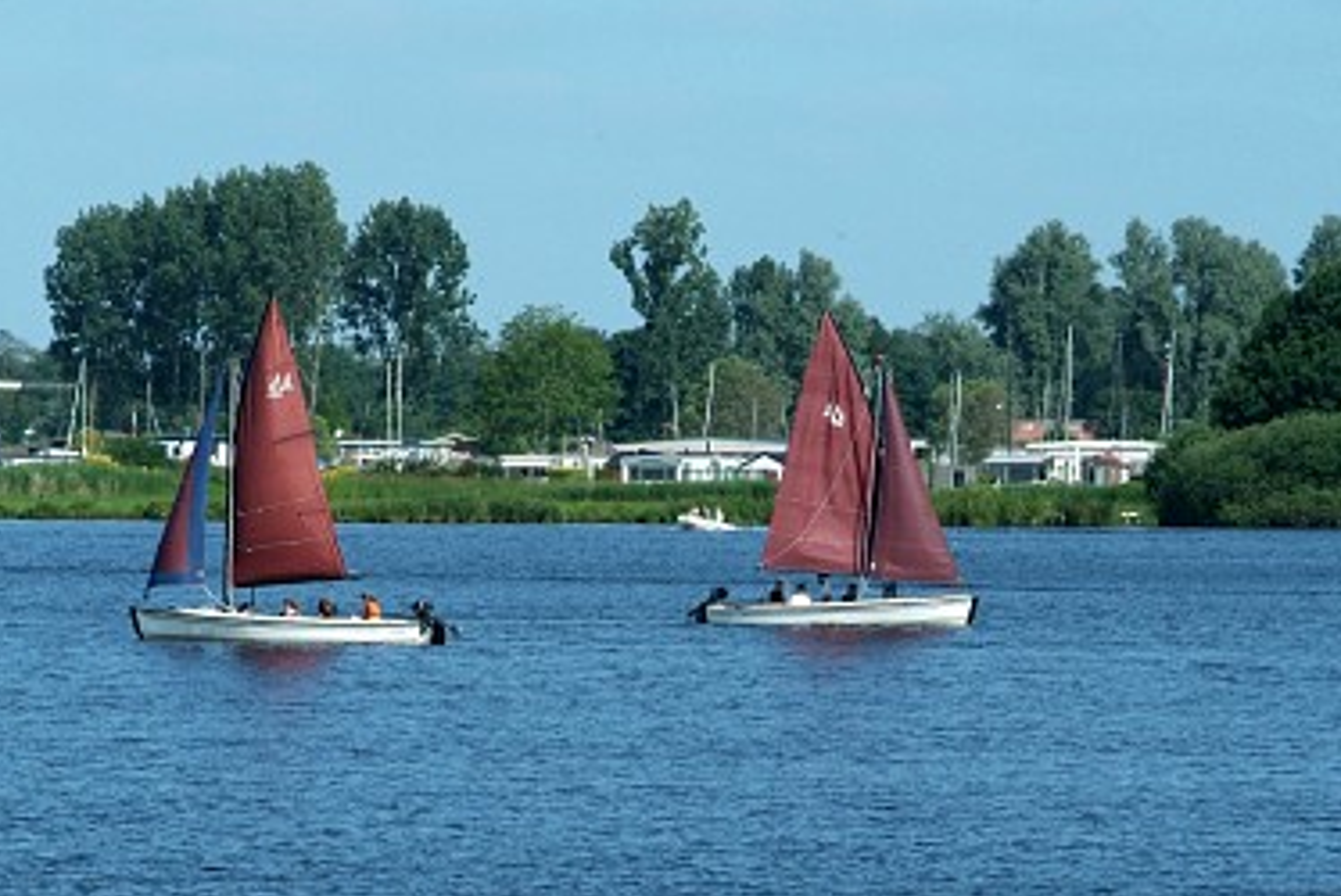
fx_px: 9096
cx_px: 549
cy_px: 380
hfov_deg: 8.4
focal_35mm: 244
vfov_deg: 5.6
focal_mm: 135
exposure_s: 1/350
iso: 400
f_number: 13
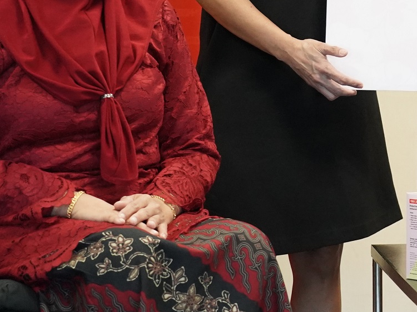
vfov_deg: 10.0
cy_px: -47
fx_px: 1770
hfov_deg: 12.9
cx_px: 561
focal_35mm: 147
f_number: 4
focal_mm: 49
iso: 6400
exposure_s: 1/400
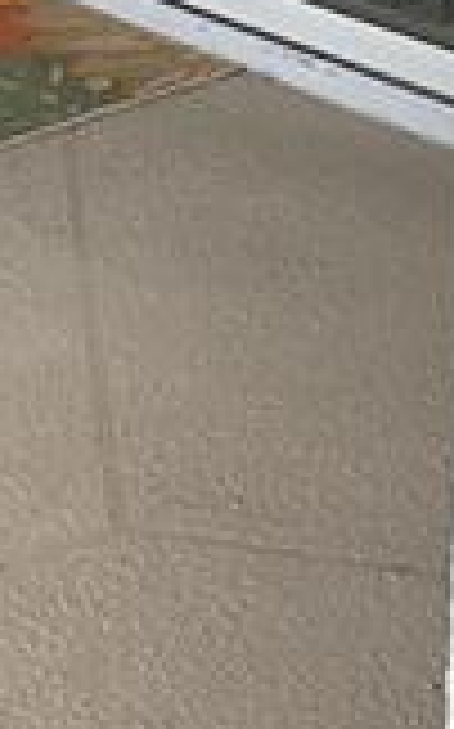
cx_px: -148
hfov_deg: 8.8
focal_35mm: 146
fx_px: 2895
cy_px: -644
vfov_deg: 12.8
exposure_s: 1/120
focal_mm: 3
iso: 20
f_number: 1.8
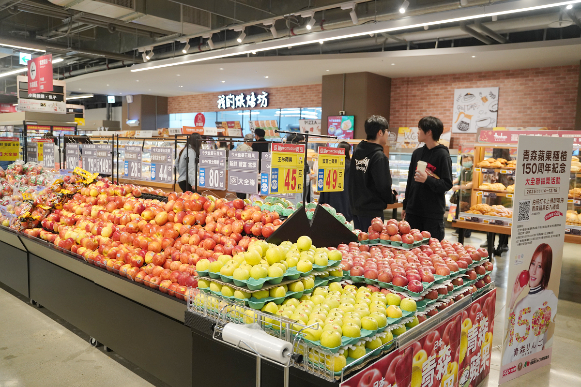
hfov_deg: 61.9
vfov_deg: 43.6
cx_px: 290
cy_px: 194
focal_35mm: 30
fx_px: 484
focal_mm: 30
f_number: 3.5
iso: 1600
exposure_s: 1/160
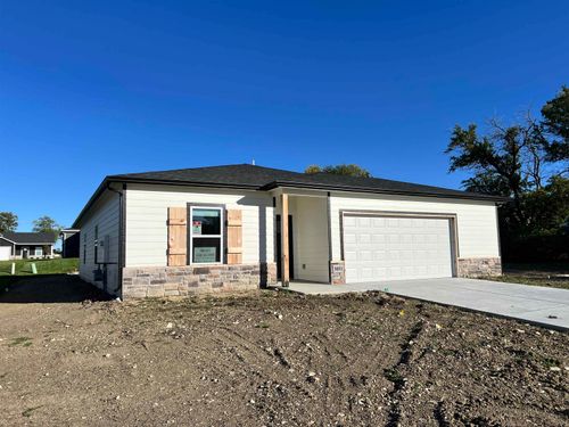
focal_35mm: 26
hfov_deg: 67.3
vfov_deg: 53.1
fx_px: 427
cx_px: 284
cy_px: 214
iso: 50
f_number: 1.5
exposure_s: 1/6579
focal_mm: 5.7
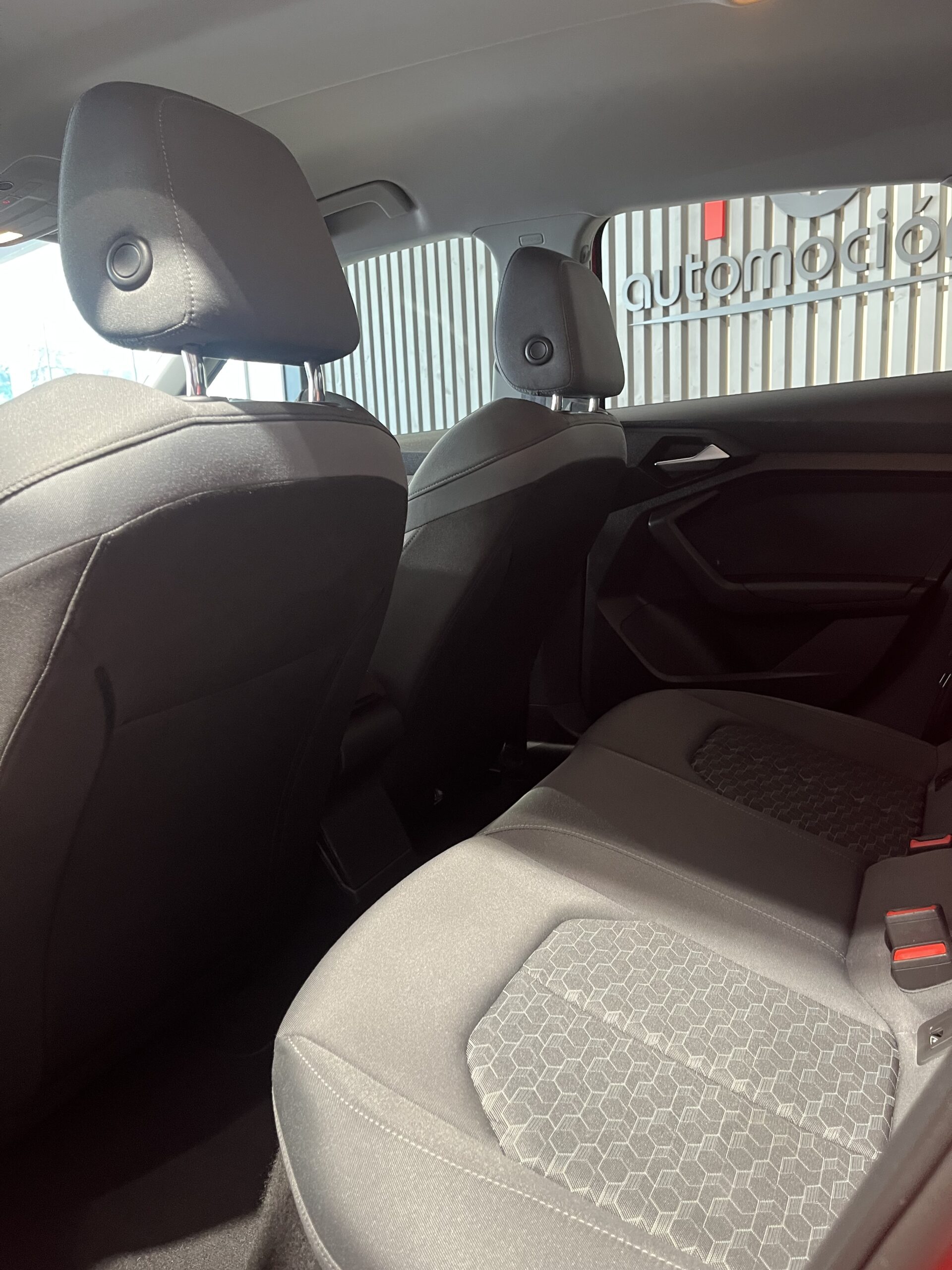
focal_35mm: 26
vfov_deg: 67.3
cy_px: 635
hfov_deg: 53.1
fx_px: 953
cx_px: 476
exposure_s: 1/50
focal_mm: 5.1
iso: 250
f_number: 1.6
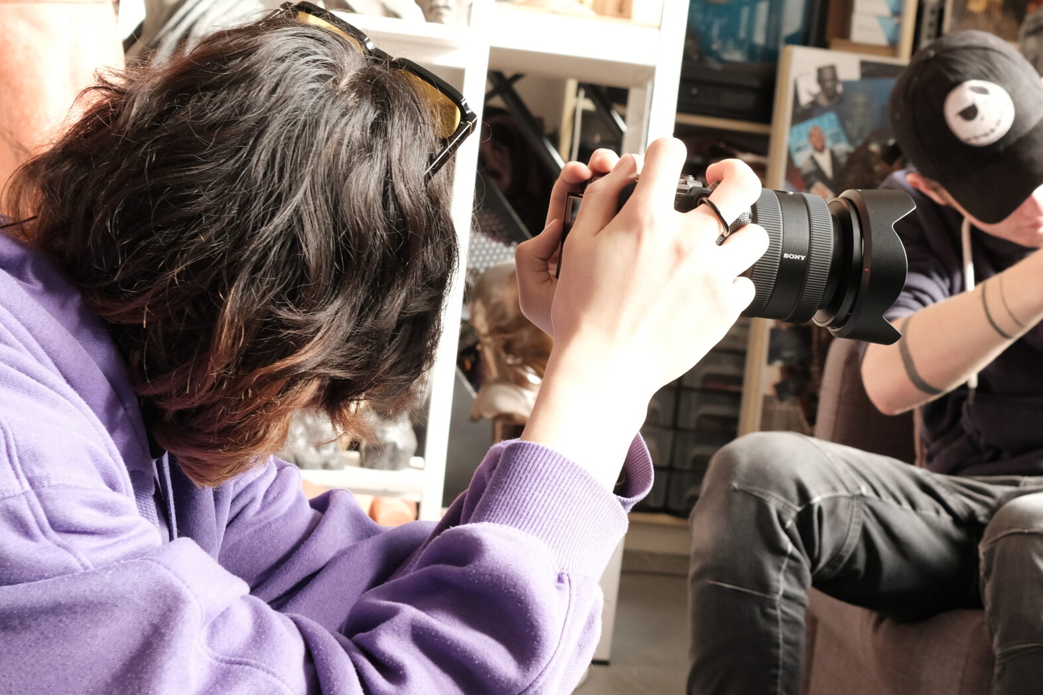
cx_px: 616
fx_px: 1651
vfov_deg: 23.8
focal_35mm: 57
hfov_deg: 35.0
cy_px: 380
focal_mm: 23
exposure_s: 1/50
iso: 1000
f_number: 5
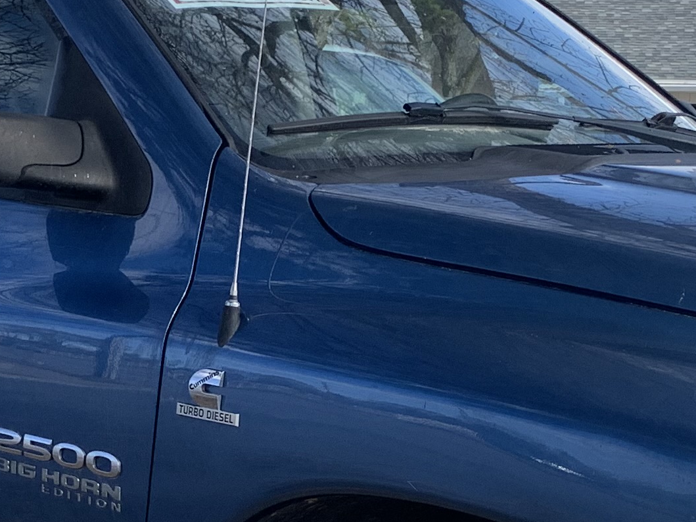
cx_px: 170
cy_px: 329
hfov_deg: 19.7
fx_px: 1990
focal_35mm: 99
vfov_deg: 14.9
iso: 25
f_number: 1.8
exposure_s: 1/678
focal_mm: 4.25
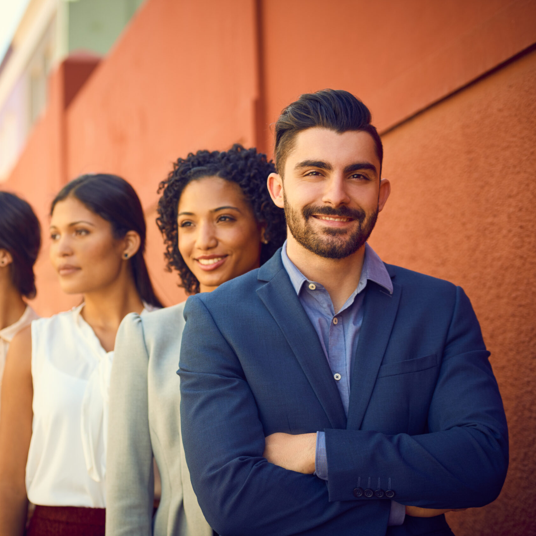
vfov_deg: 19.3
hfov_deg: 19.2
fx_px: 1577
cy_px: 267
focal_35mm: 90
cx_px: 161
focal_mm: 70
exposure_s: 1/640
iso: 200
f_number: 3.2
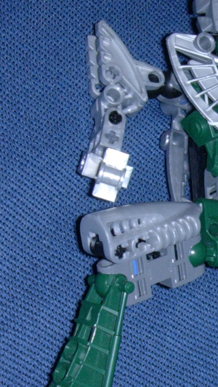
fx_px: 1203
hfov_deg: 10.1
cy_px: 213
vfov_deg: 18.3
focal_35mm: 117
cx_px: 308
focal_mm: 6.7
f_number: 2.9
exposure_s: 1/64
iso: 70
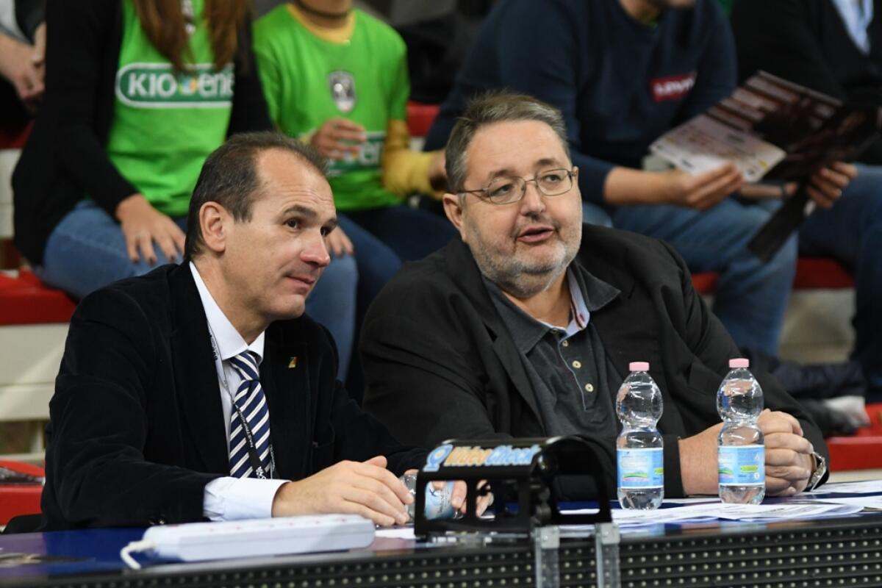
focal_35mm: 300
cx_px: 441
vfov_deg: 4.6
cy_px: 294
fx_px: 7349
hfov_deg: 6.9
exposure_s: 1/400
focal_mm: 150
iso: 2000
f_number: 2.8
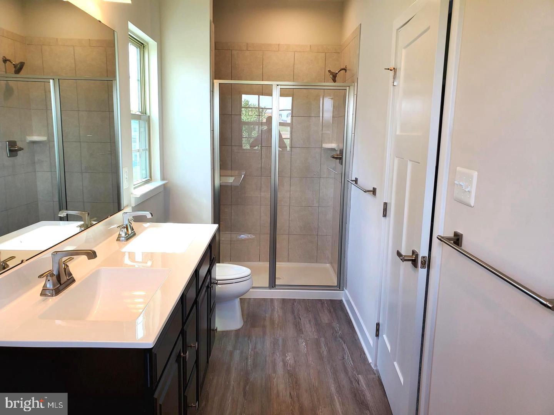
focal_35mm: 26
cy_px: 208
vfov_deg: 53.1
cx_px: 277
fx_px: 416
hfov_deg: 67.3
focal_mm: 4.3
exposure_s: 1/120
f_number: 2.4
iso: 80
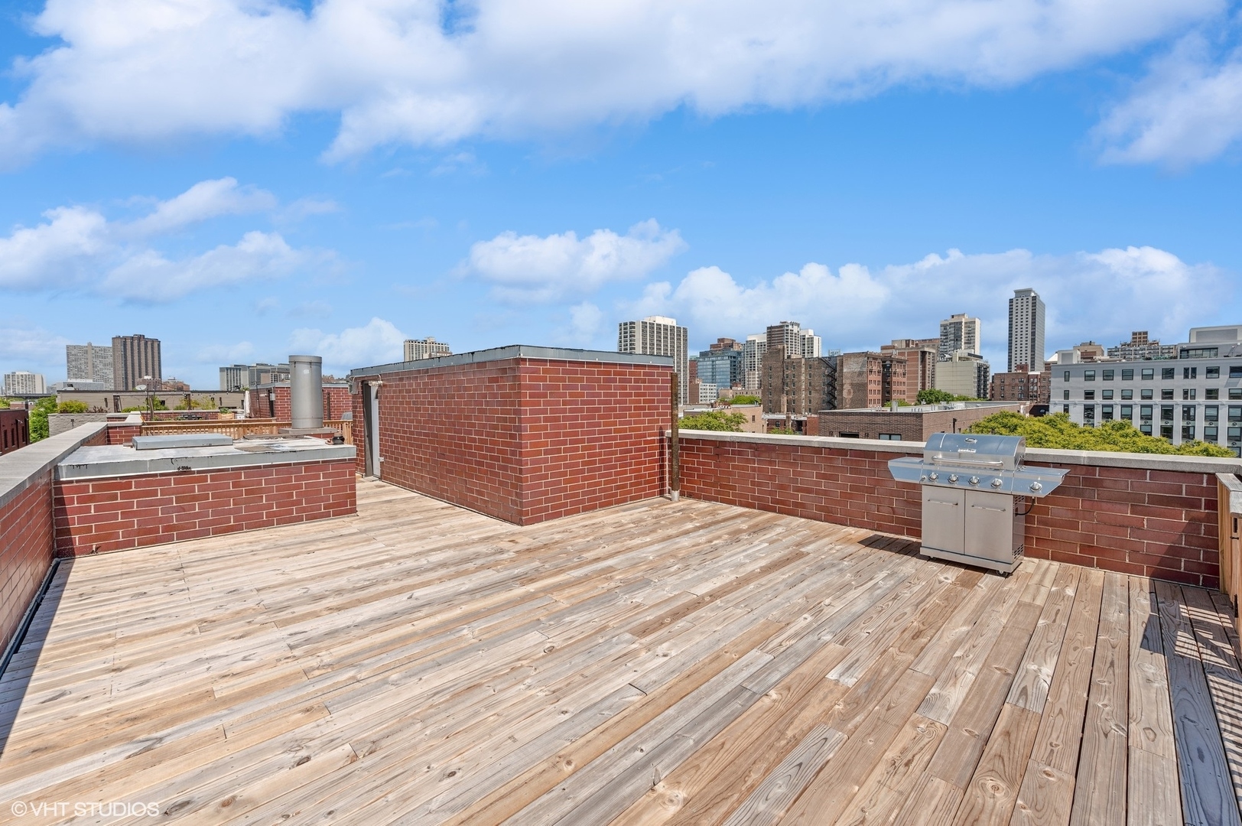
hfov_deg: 104.3
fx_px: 483
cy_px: 413
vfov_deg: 81.1
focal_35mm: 14
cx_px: 621
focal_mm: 14
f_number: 11
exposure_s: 1/40
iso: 100
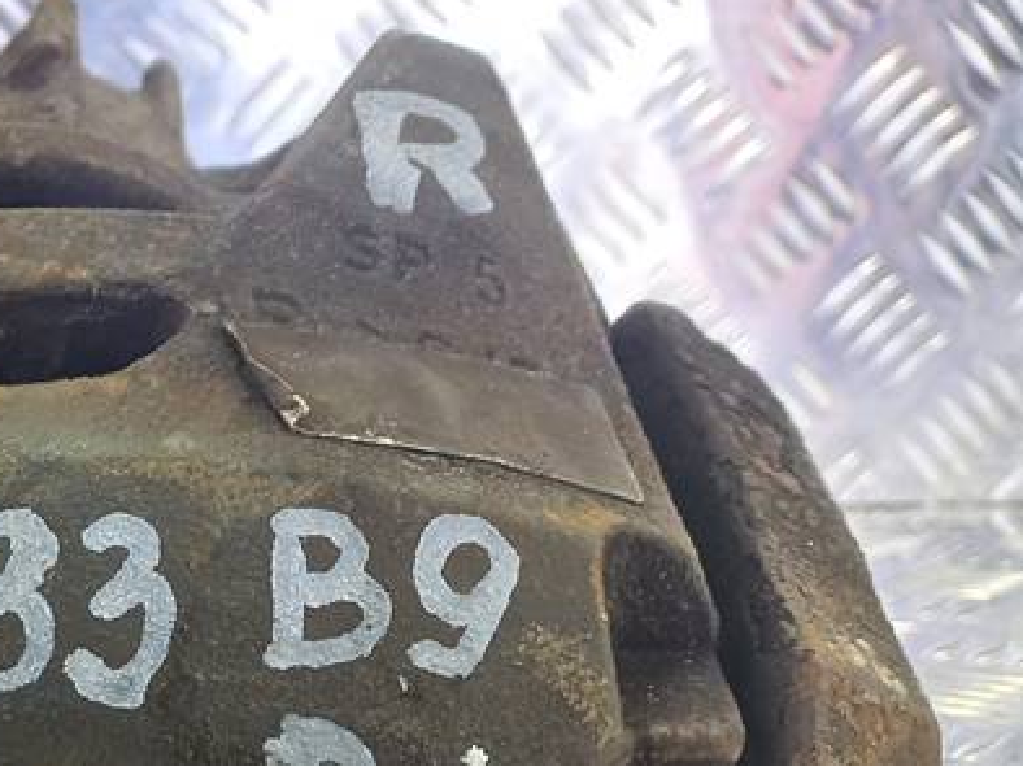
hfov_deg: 27.5
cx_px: -80
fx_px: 1920
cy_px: 891
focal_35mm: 65
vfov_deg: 21.2
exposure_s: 1/50
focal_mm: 4.6
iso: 125
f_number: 1.8
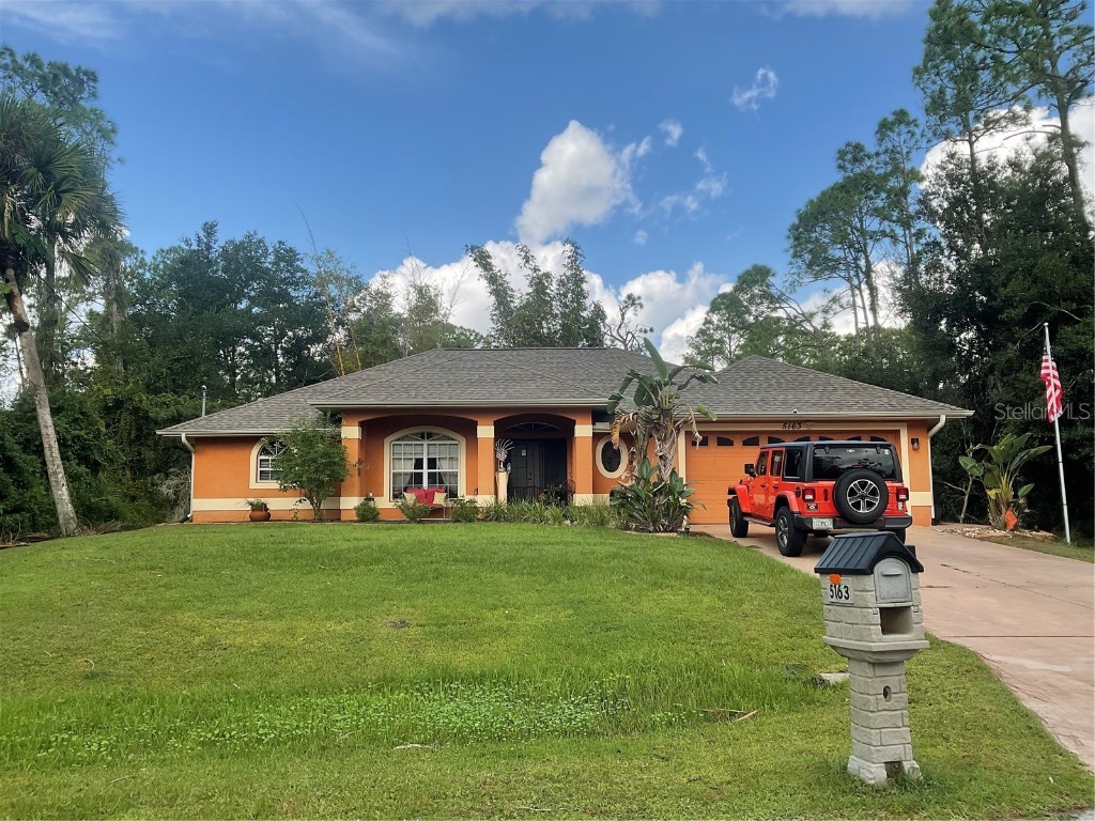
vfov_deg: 48.2
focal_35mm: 29
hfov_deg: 61.7
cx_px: 548
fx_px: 917
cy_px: 410
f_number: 1.8
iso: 16
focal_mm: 3
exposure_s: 1/1035
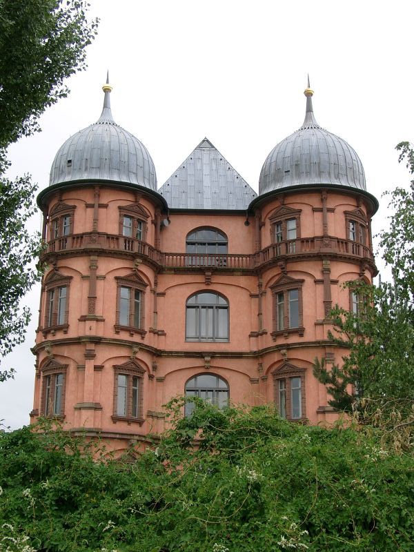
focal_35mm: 53
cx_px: 207
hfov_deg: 27.5
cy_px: 276
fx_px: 845
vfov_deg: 36.2
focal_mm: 11.05
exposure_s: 1/165
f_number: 4
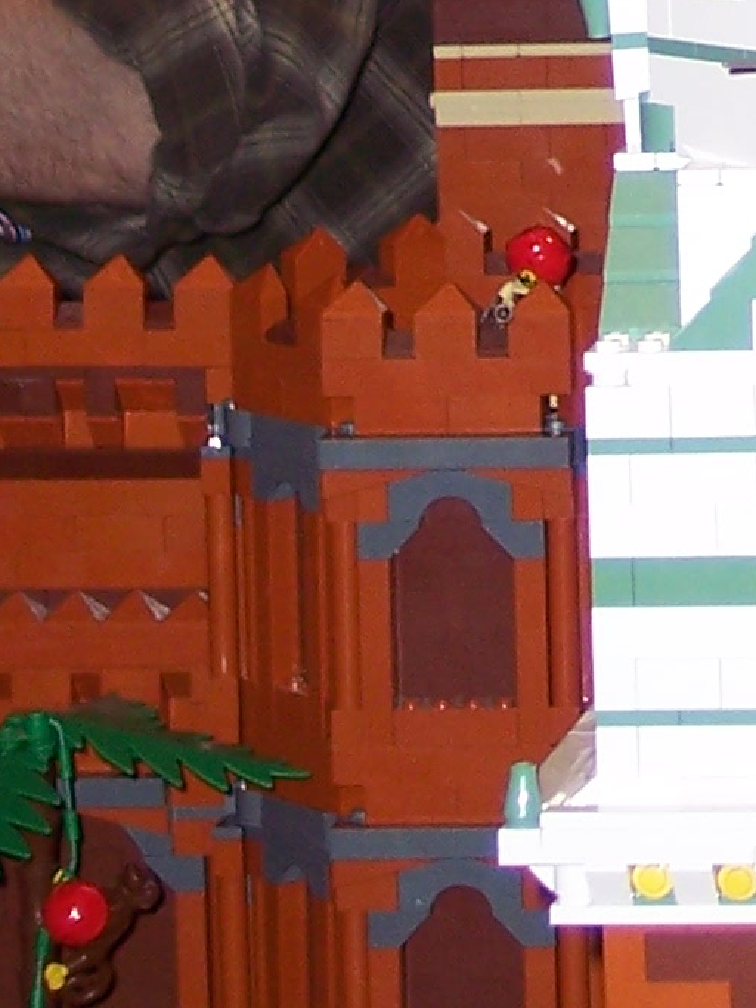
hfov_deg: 5.4
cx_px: 1466
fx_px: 7923
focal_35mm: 272
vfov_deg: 7.1
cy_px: -695
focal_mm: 13.3
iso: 100
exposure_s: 1/90
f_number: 3.4
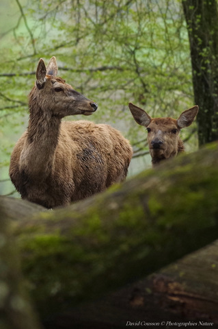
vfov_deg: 4.6
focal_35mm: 450
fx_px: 4096
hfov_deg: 3.0
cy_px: 164
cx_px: 109
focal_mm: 300
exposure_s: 1/200
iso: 800
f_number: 5.6
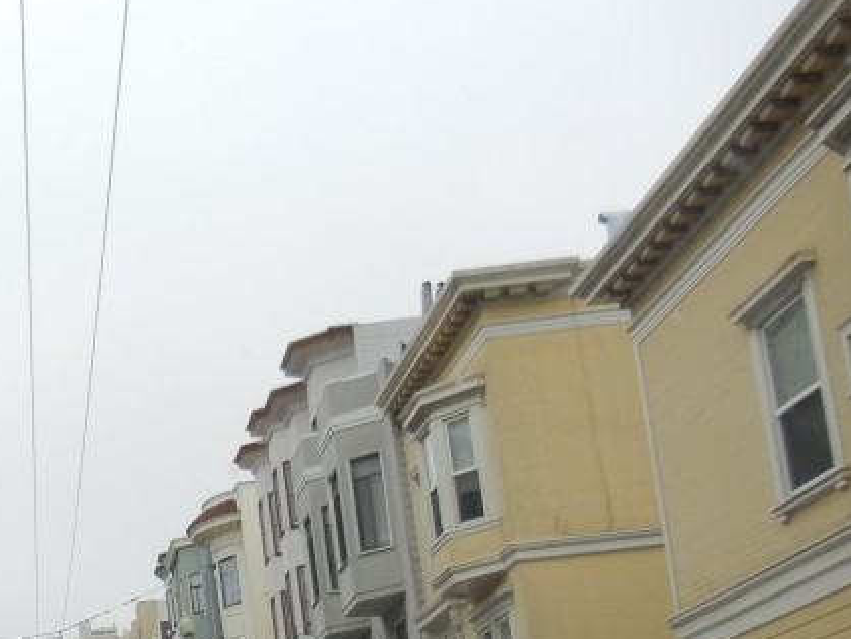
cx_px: -144
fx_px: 1795
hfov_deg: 24.4
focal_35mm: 73
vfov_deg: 19.4
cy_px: 683
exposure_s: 1/535
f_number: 3.5
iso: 160
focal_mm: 5.4
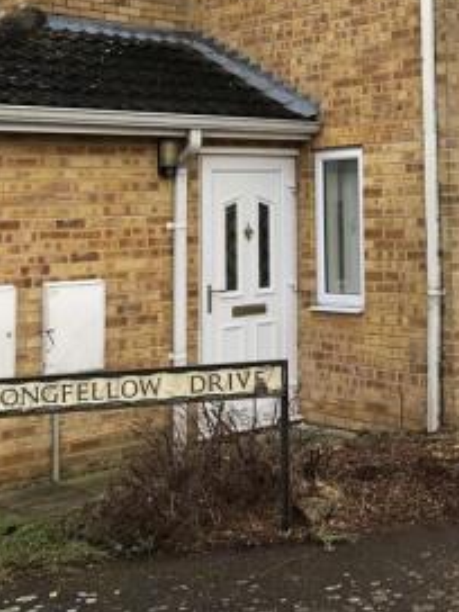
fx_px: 1061
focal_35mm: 60
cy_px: 134
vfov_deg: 31.5
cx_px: 453
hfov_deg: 23.4
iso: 20
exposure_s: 1/314
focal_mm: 4
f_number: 1.8
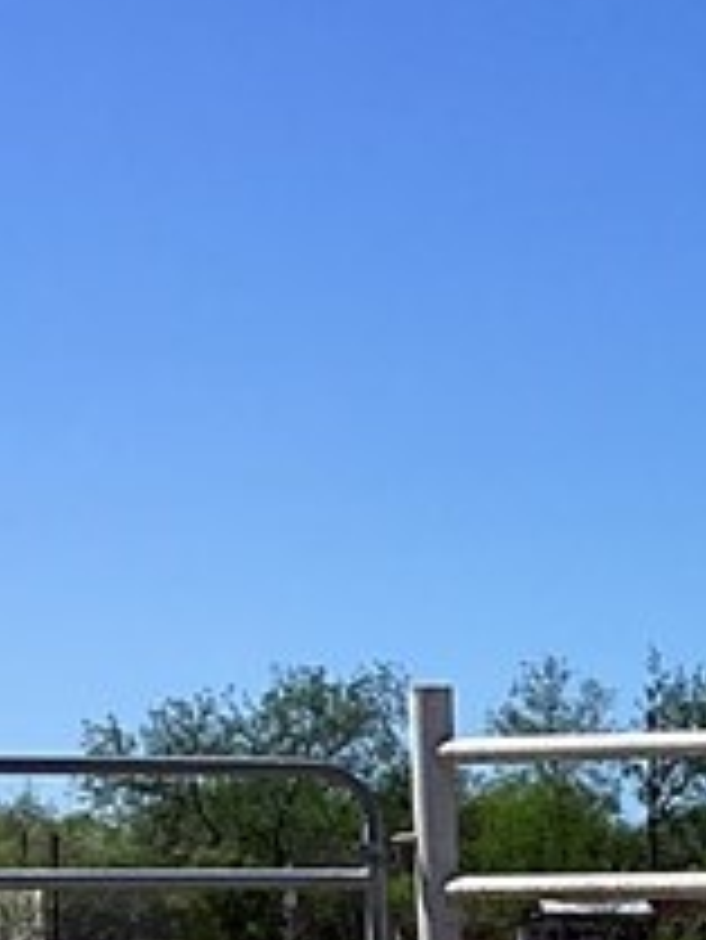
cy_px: 1223
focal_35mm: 152
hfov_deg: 9.0
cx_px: 1538
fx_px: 4129
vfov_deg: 12.6
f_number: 2.4
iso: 25
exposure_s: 1/2092
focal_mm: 3.3
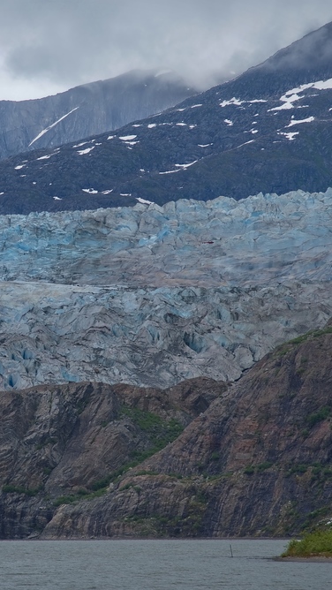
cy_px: 276
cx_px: 57
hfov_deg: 5.0
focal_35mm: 241
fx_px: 3770
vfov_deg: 8.9
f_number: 8
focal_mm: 120
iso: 100
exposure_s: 1/250
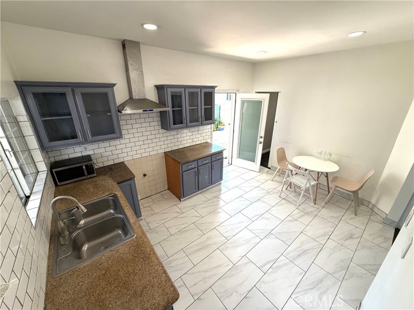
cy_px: 155
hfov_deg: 102.1
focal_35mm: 14
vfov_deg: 85.7
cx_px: 207
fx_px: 167
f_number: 2.2
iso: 80
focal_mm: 2.22
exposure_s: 1/120
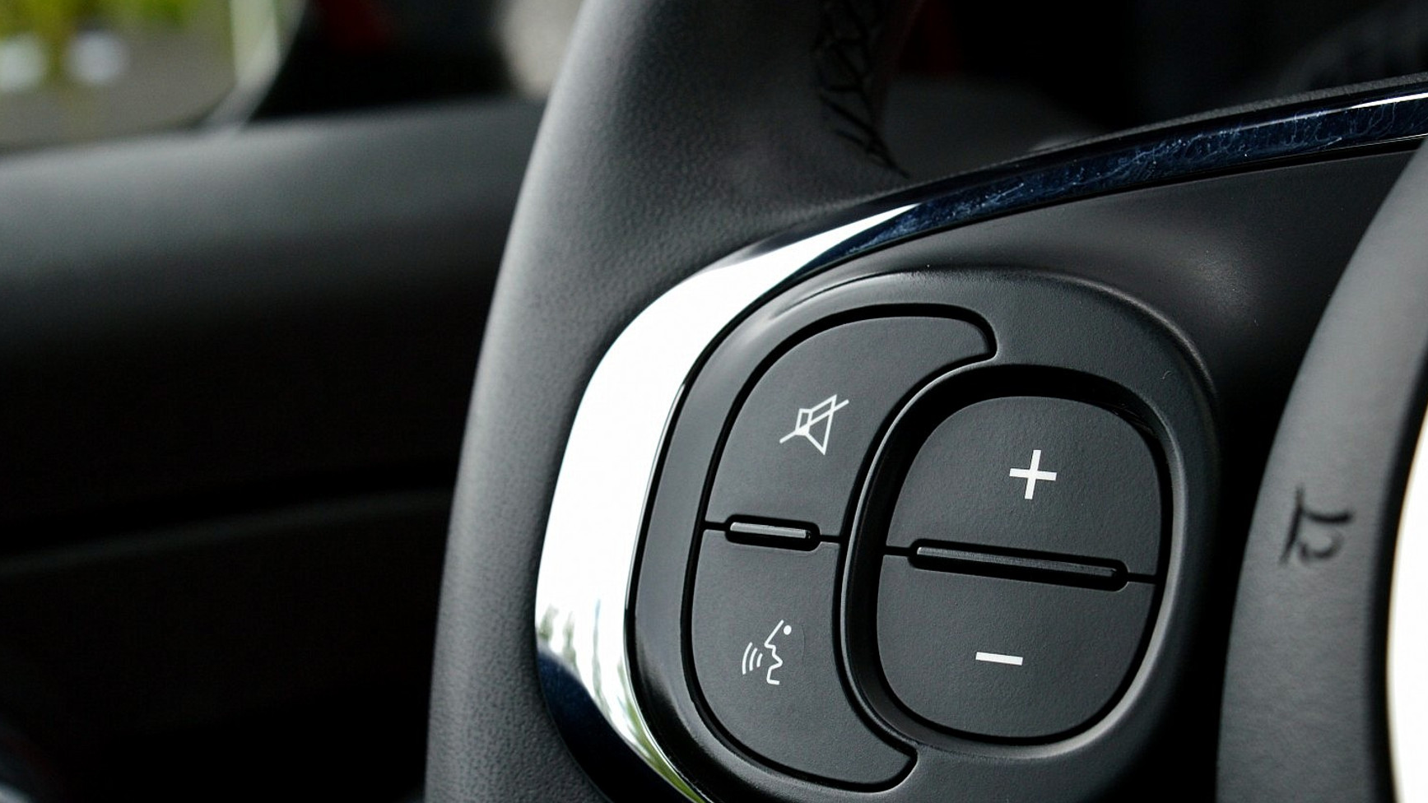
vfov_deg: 15.1
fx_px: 3029
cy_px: 474
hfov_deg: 26.5
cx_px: 740
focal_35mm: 80
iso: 400
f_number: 9
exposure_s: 1/100
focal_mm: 46
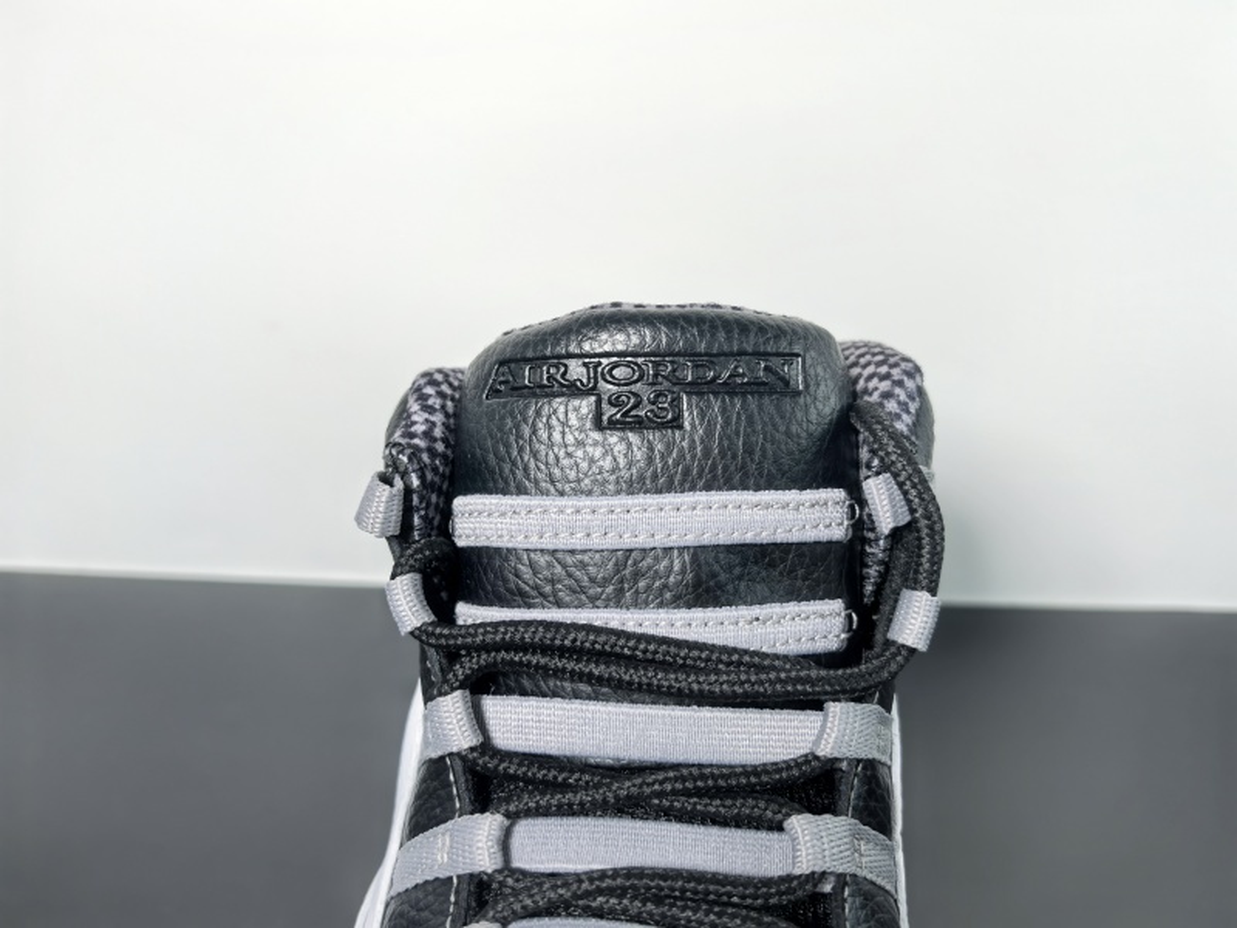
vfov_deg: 51.4
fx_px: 965
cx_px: 618
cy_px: 464
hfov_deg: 65.3
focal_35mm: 27
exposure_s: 1/2770
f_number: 2
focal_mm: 6.98
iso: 400
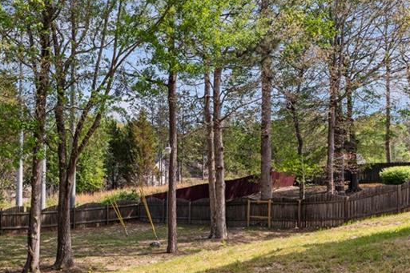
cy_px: 163
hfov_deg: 52.5
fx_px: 410
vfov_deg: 36.7
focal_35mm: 36
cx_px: 152
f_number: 8
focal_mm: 18
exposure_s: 1/640
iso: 400
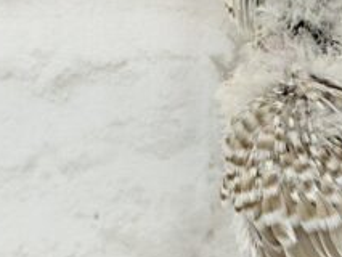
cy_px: 112
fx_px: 1542
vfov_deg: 9.5
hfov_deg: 12.6
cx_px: 286
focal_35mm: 156
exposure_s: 1/100
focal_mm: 5.96
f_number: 1.6
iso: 80
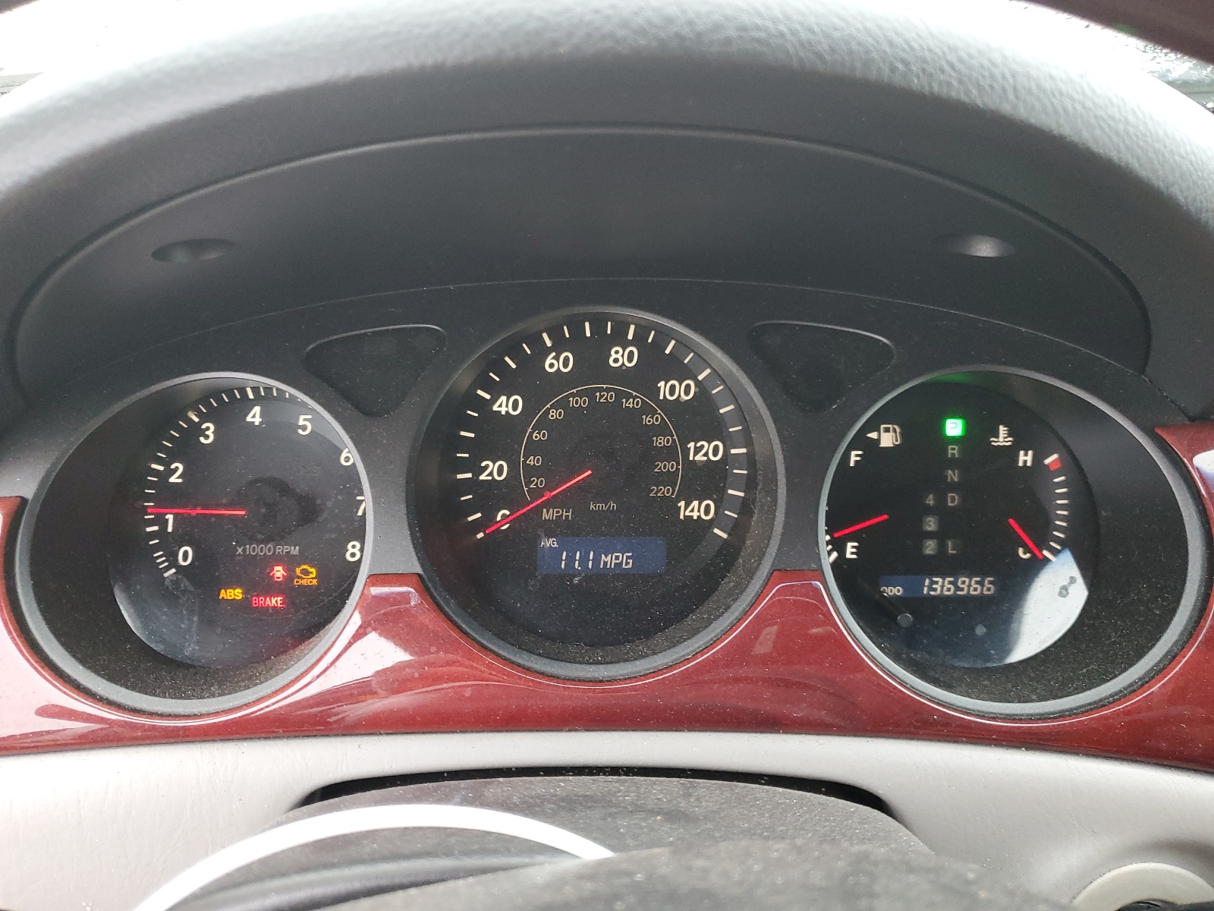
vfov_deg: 53.1
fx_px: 912
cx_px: 607
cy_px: 456
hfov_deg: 67.3
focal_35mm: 26
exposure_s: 1/60.2
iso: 183
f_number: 1.5
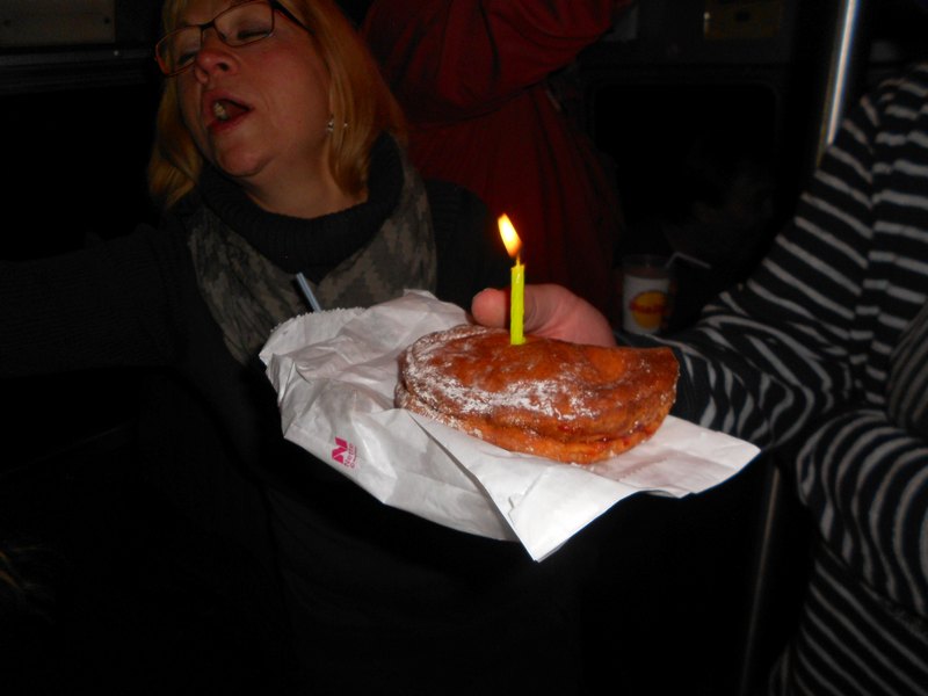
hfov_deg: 67.3
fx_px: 697
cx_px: 464
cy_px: 348
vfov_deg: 53.1
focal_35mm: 26
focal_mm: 4.6
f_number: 8
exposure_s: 1/25
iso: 80
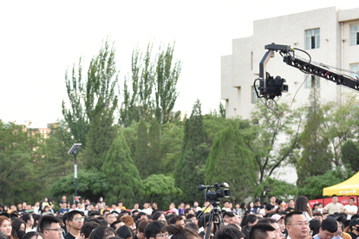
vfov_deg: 15.5
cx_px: 86
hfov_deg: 23.1
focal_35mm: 87
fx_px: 868
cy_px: 227
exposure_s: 1/125
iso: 320
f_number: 3.5
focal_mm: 45
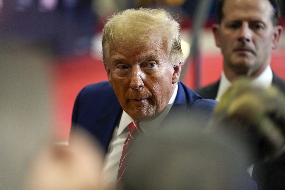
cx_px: 142
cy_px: 95
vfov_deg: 7.0
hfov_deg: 10.4
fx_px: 1560
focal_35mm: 197
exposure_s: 1/200
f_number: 2.8
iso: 2000
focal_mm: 197
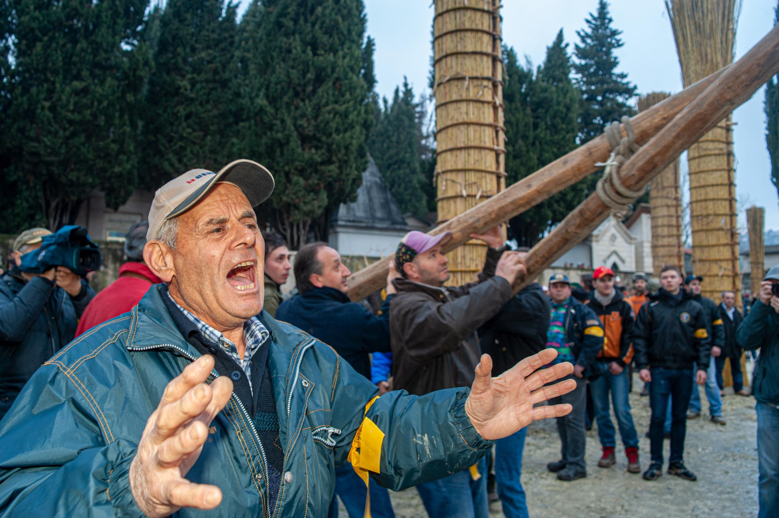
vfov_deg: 37.8
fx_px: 757
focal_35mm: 35
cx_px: 390
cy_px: 259
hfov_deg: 54.5
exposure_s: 1/50
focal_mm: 35
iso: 500
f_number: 2.8
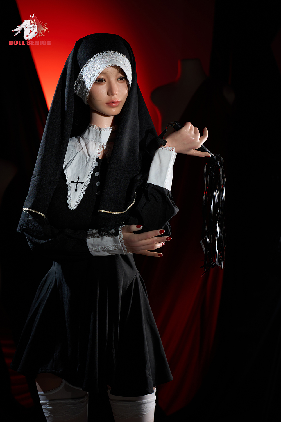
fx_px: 820
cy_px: 211
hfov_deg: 19.5
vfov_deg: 28.8
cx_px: 140
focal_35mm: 70
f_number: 2.8
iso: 100
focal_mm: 70
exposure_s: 1/60
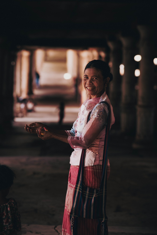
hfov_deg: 10.7
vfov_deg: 16.0
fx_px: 837
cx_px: 78
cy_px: 118
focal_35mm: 128
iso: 250
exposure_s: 1/250
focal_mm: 85
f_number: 2.2
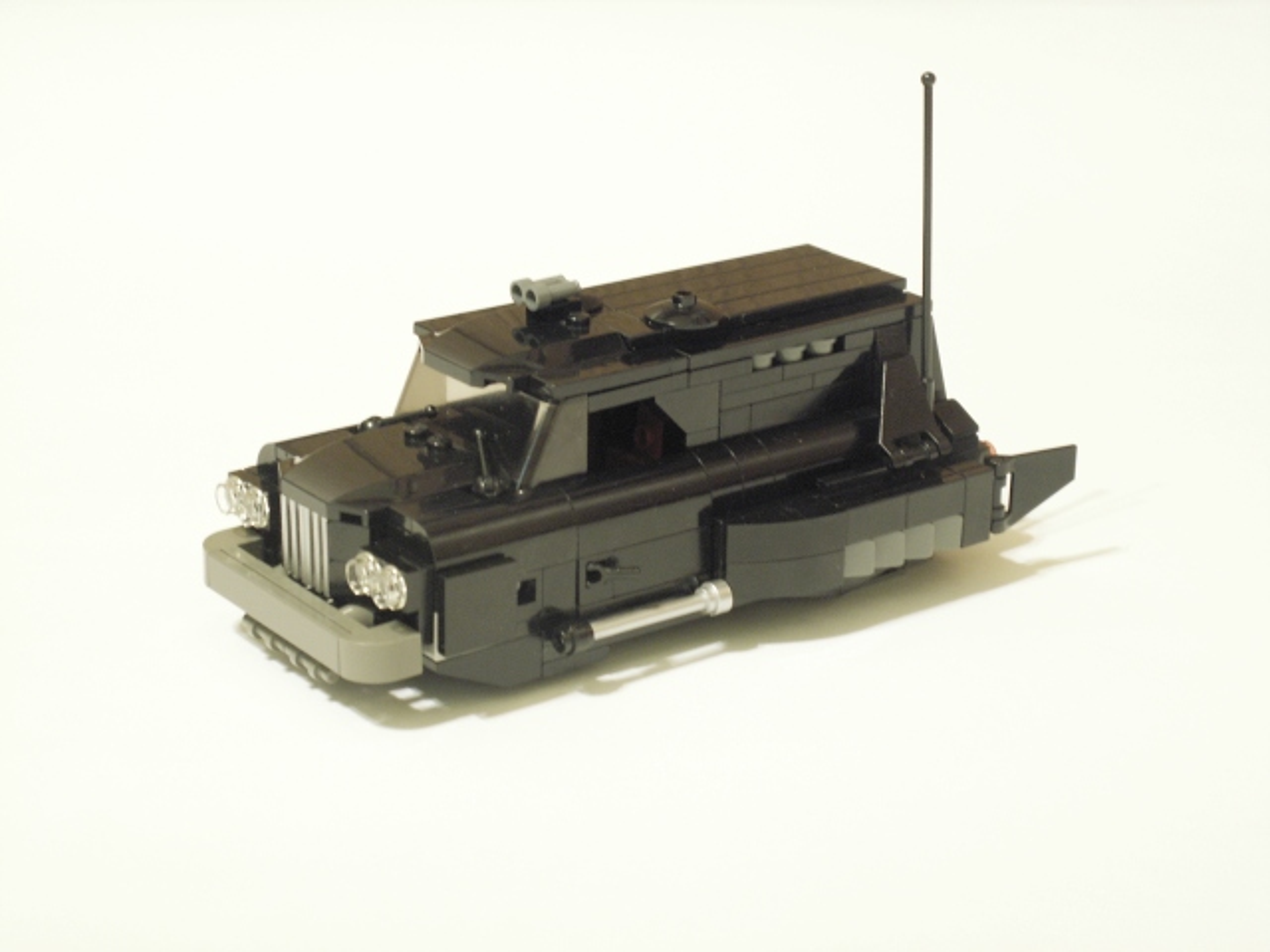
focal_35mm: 75
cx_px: 635
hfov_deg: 26.0
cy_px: 476
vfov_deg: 19.6
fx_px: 2752
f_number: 3.2
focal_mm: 12.51
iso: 100
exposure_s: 1.6
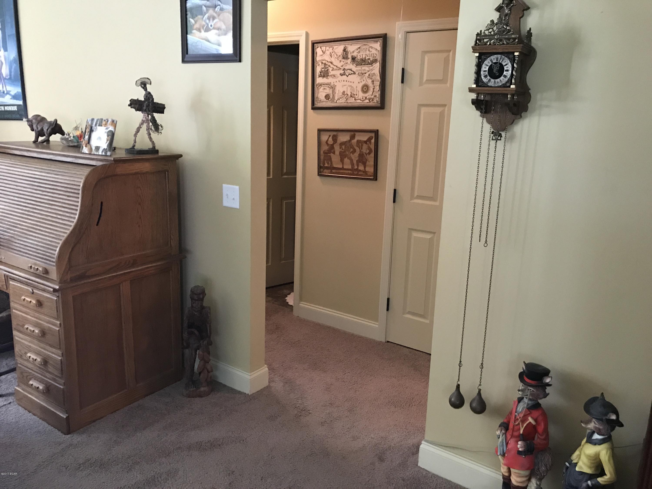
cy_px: 244
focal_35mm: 28
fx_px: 527
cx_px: 326
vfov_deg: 49.7
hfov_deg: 63.4
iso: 100
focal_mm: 3.99
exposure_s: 1/11
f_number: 1.8
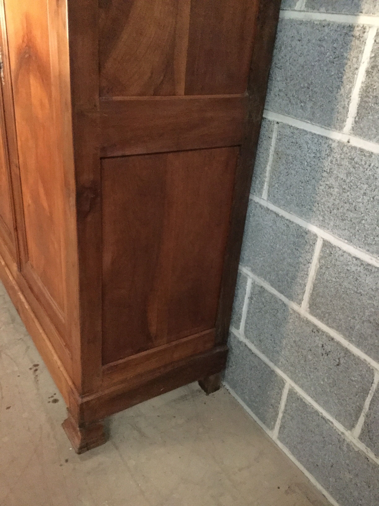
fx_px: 453
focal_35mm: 31
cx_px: 190
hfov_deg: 45.4
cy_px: 253
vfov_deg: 58.4
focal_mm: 3.3
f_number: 2.4
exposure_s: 1/17
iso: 800
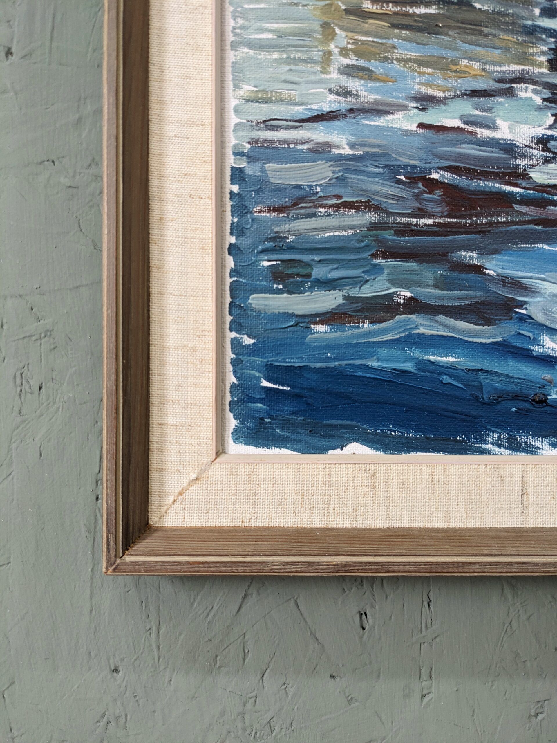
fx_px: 579
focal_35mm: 27
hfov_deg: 51.4
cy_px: 372
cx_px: 278
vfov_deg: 65.3
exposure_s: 1/35.1
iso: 109
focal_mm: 4.38
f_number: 1.73
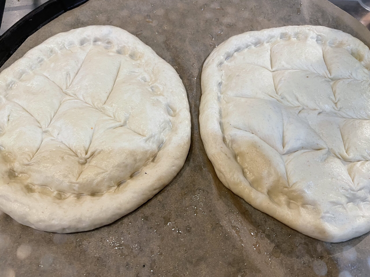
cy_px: 138
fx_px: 278
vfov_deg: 53.1
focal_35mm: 26
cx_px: 185
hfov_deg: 67.3
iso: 100
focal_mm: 4.2
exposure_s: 1/50
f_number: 1.6
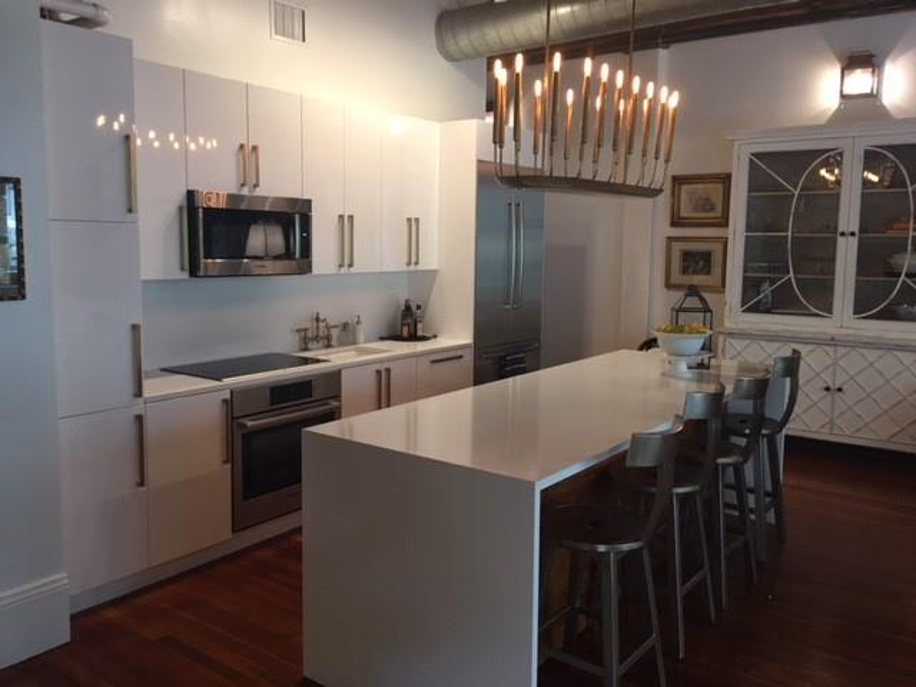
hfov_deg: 61.7
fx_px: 767
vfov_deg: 48.2
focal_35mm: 29
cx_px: 458
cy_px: 344
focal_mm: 4.15
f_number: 2.2
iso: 40
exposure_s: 1/15
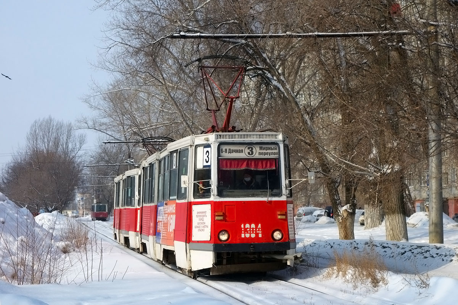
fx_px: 1005
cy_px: 152
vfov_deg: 17.3
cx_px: 229
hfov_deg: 25.7
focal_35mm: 79
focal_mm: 29.49
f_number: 5.6
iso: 125
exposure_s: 1/800
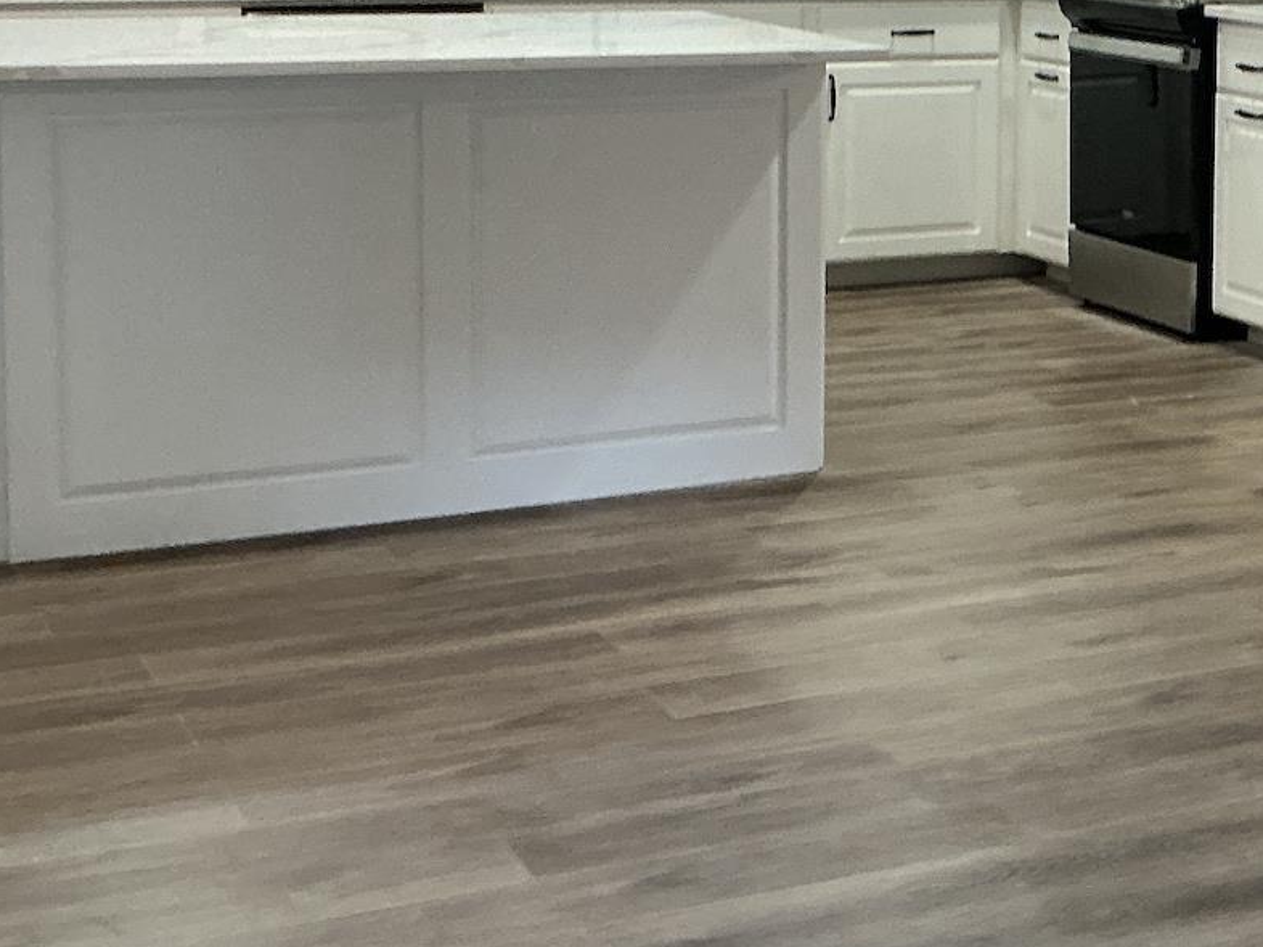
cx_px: 1433
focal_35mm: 73
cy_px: 61
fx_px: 2663
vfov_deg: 19.7
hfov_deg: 24.6
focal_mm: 3
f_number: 1.8
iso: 125
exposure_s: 1/60
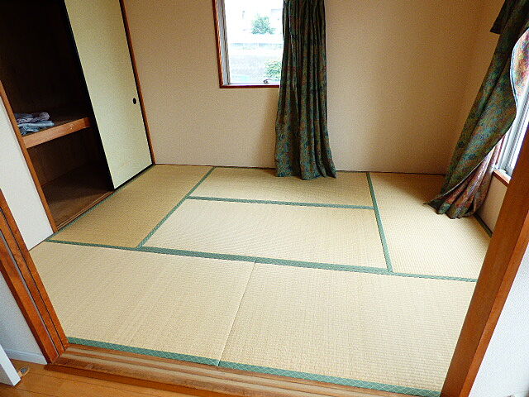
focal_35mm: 20
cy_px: 198
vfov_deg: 66.0
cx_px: 264
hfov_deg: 81.7
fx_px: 306
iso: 125
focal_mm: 3.58
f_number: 2.8
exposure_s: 1/60
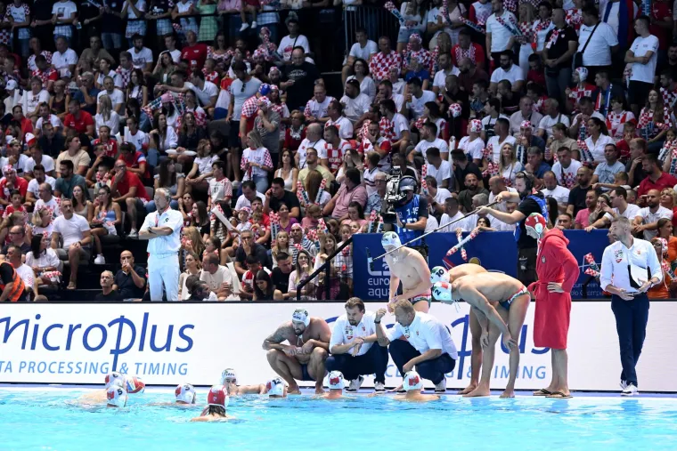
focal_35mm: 145
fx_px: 2727
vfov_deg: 9.5
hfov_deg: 14.2
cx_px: 338
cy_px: 226
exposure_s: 1/800
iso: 4000
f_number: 4
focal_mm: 145
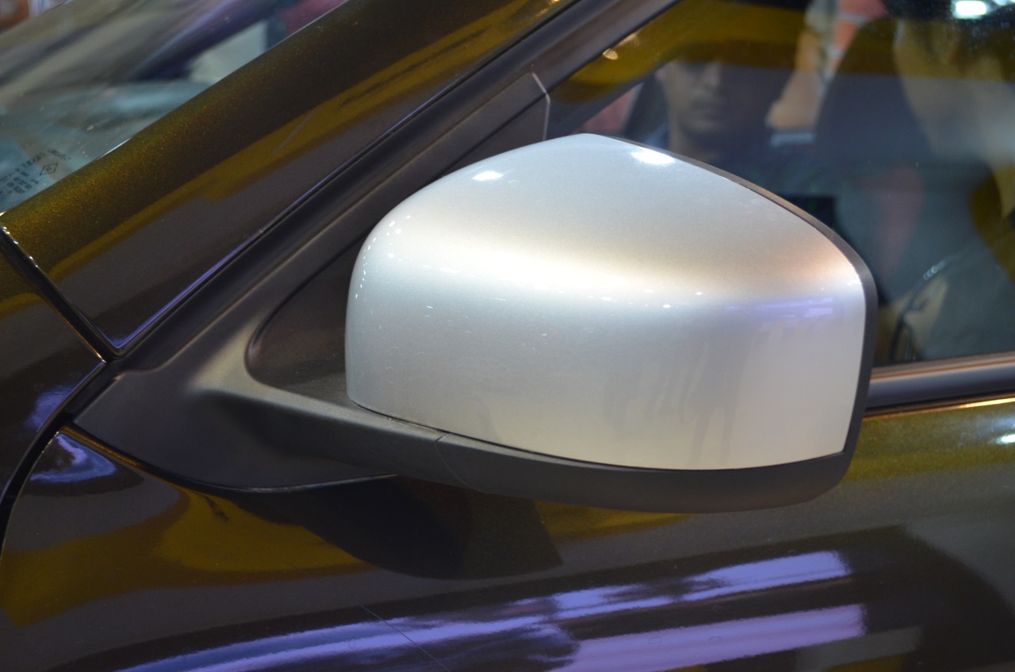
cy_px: 336
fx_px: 1435
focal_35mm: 51
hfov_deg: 39.0
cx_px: 508
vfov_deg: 26.4
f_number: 5
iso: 560
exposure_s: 1/60
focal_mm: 34
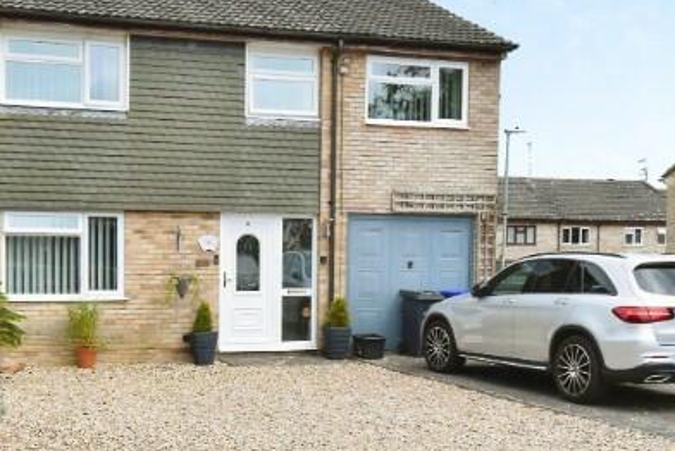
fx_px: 882
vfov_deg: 27.5
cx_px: 248
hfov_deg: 41.5
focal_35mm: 47
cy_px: 416
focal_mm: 12
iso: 200
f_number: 10
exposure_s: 1/400
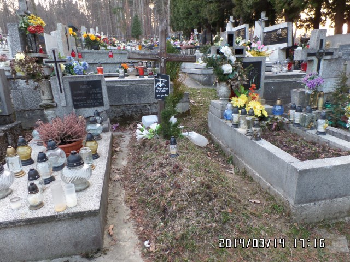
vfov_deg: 58.9
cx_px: 175
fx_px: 233
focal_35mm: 23
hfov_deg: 73.9
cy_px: 131
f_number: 2.8
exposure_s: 1/30
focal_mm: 4.1
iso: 120
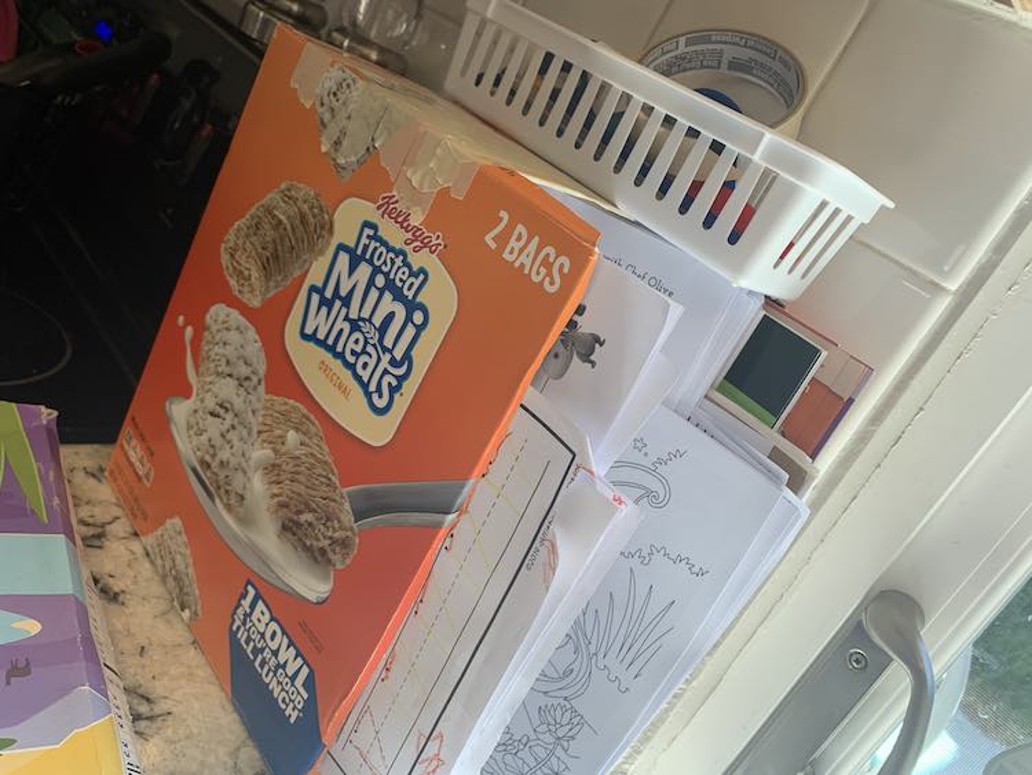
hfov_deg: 67.3
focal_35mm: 26
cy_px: 388
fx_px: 775
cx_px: 516
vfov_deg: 53.1
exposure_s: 1/122
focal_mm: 4.25
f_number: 1.8
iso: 40
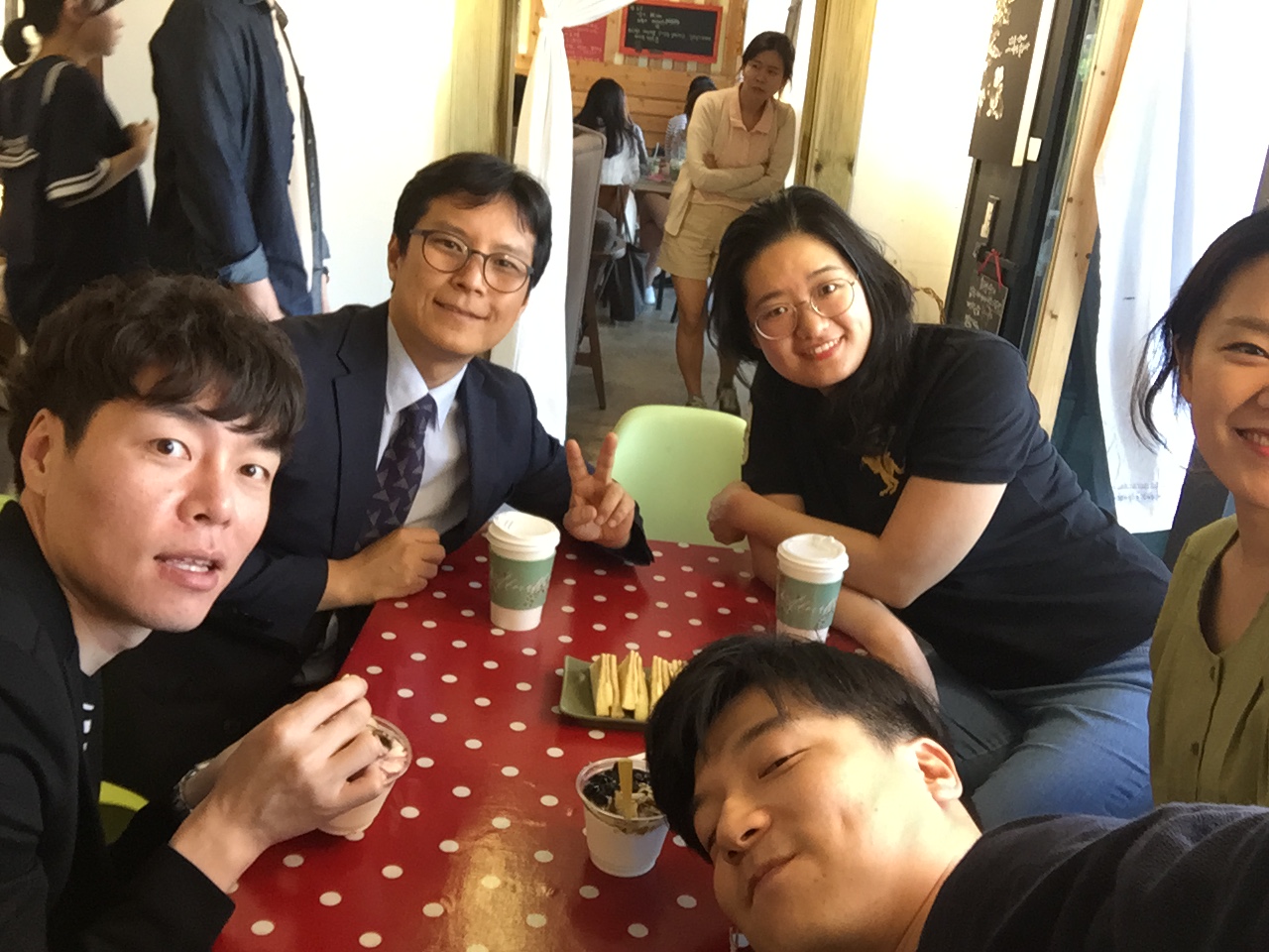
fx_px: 1136
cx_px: 634
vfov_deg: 45.4
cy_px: 476
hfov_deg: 58.4
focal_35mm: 31
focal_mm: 2.65
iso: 100
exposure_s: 1/30
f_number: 2.2
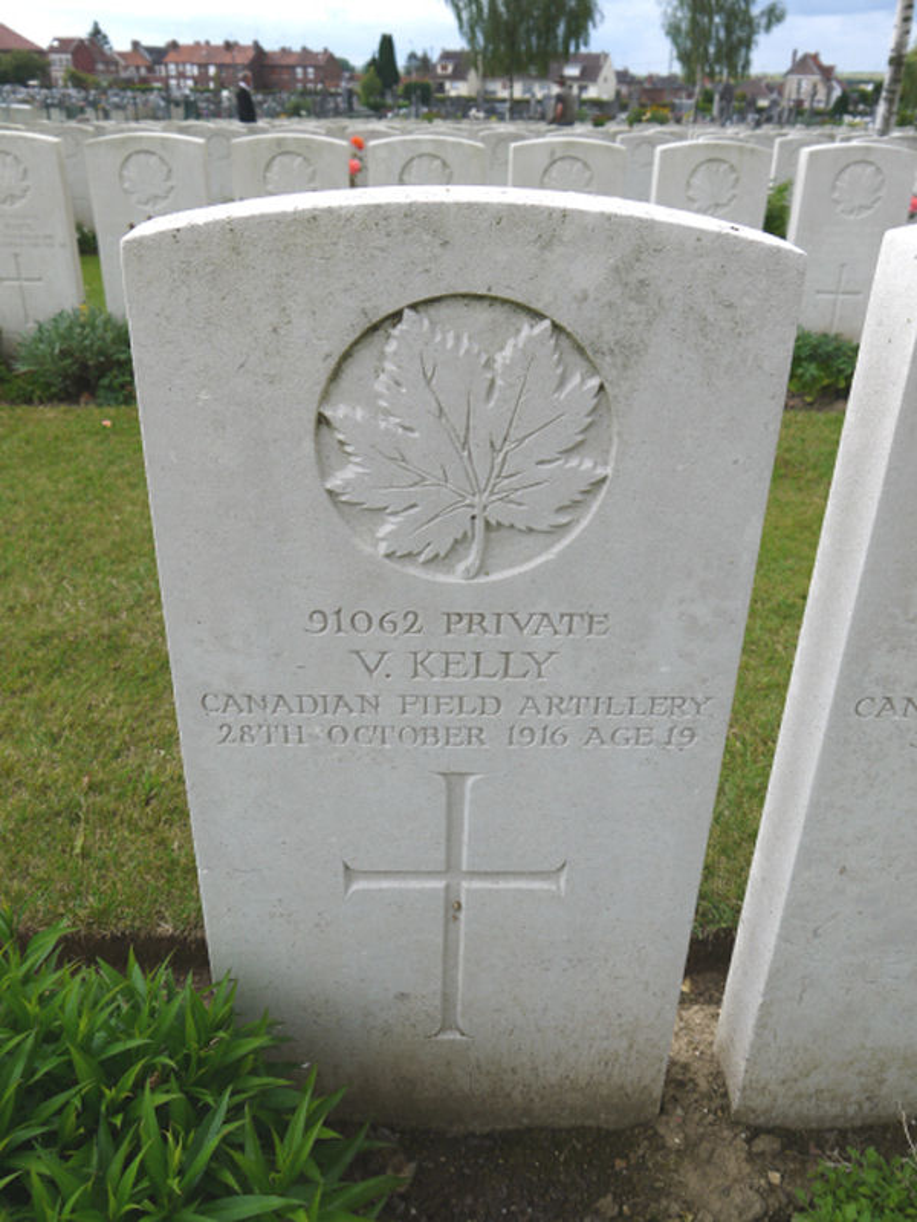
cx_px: 458
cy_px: 611
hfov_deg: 49.8
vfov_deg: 63.4
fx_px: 988
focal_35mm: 28
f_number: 6.3
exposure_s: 1/400
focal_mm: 14
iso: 160
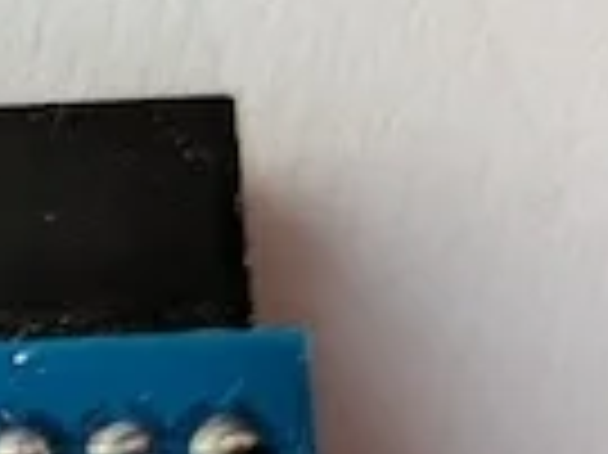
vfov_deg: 8.0
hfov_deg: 9.6
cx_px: -946
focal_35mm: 178
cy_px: 890
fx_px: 3124
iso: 65
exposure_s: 1/178
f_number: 1.7
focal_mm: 4.53
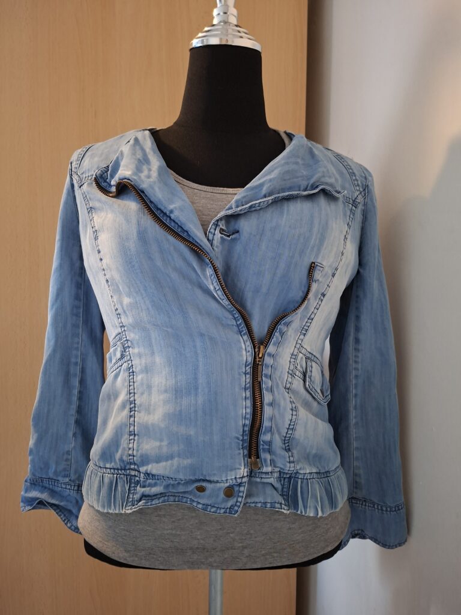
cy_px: 308
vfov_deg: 73.9
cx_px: 230
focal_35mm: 23
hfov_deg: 58.9
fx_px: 408
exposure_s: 1/25
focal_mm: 5.54
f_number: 1.8
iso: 800
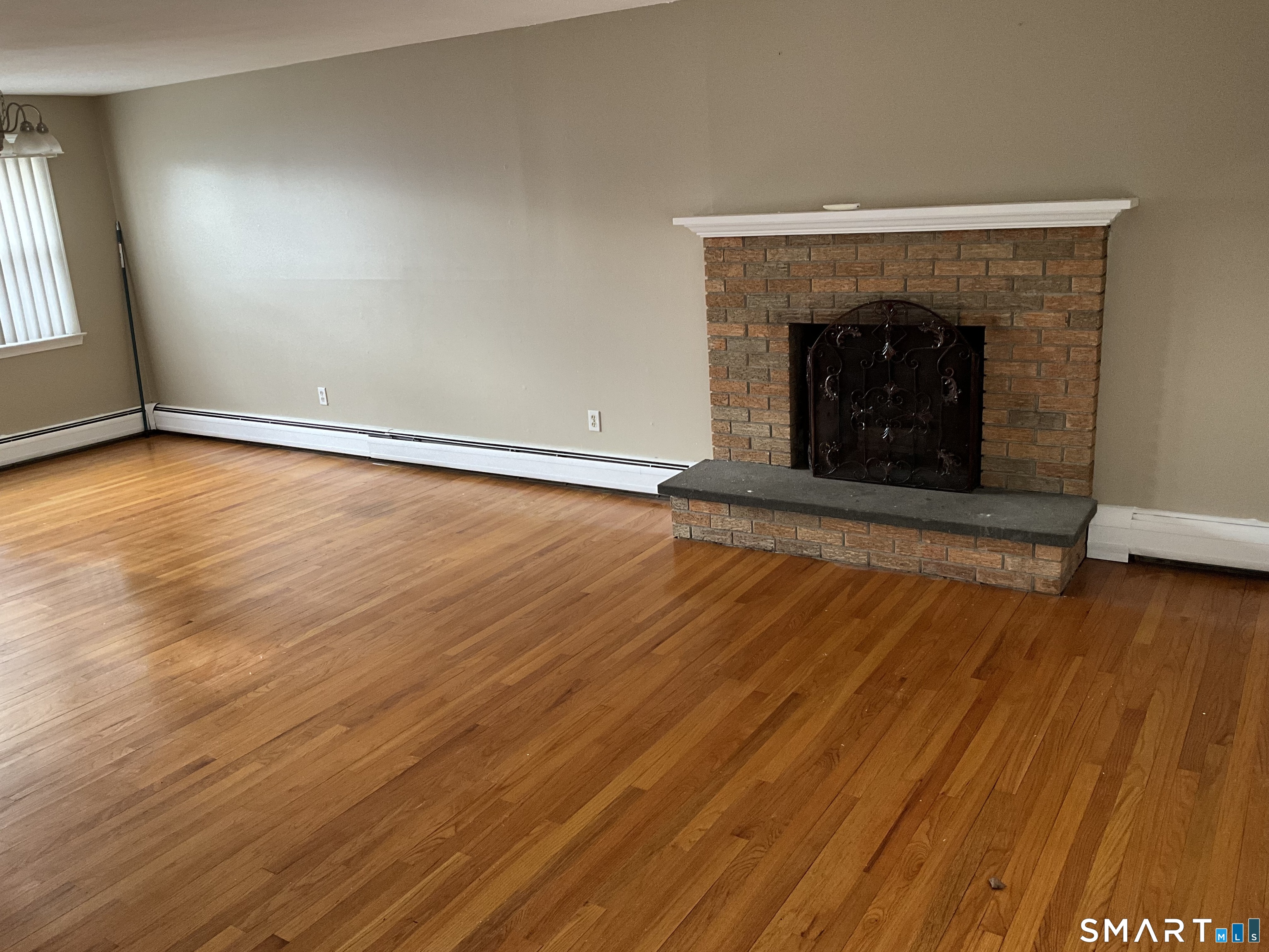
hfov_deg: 61.7
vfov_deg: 48.2
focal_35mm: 29
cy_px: 476
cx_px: 634
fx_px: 1063
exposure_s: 1/60
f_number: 1.8
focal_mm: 3
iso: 160
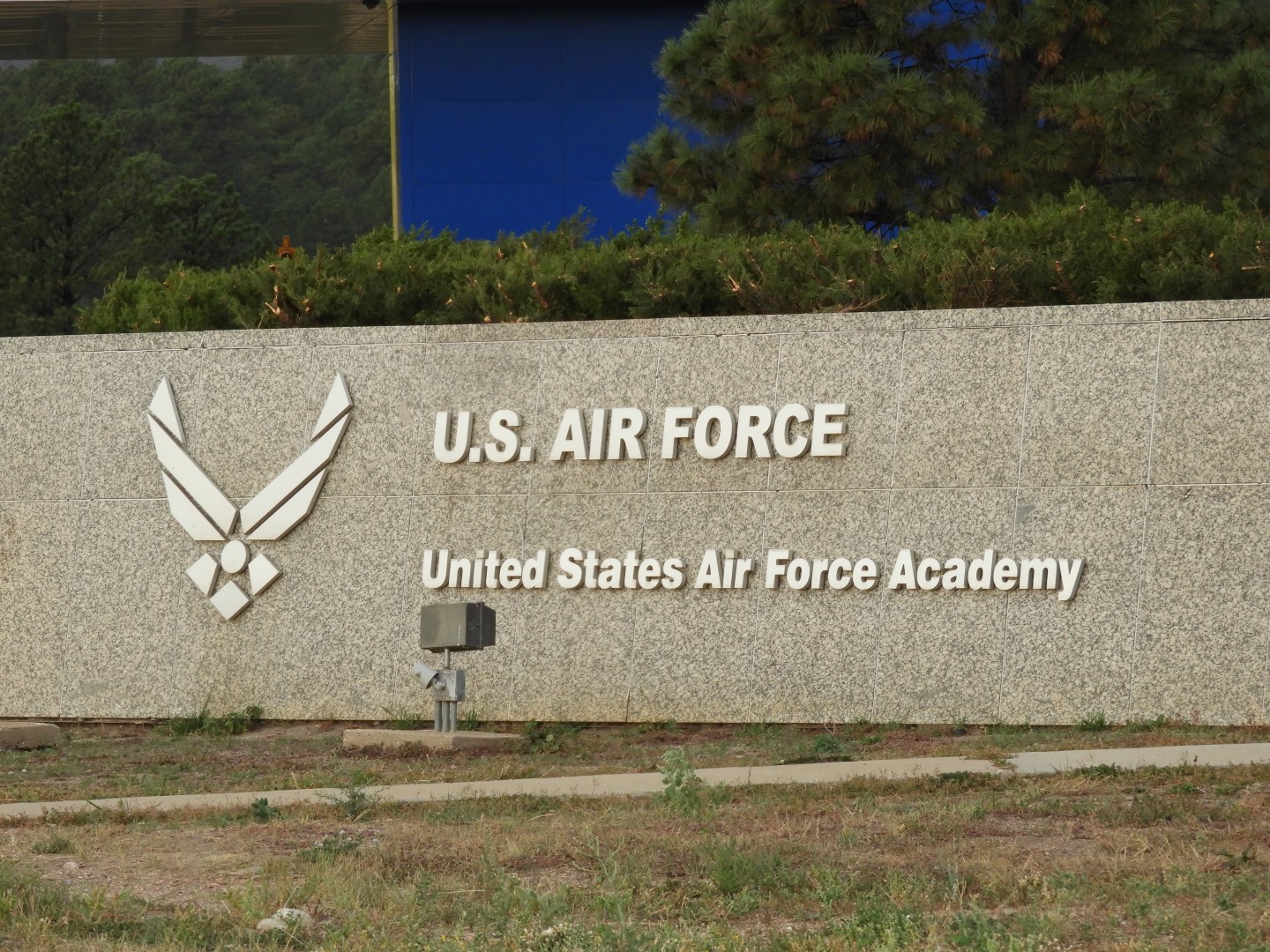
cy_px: 476
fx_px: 9172
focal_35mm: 250
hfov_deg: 7.9
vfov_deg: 5.9
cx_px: 635
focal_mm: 44.8
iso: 200
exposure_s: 1/125
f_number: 5.5
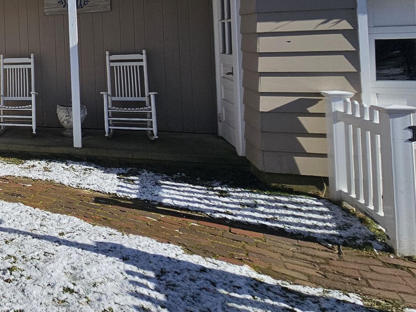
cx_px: -93
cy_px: 37
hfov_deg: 38.9
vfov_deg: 40.0
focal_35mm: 33
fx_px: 396
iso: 50
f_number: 2.2
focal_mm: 2.2
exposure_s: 1/3988
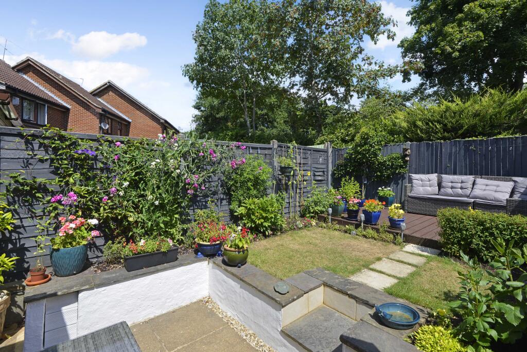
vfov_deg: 73.8
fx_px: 234
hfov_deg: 96.7
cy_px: 176
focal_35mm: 16
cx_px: 264
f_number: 14
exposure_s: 1/250
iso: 400
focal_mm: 16
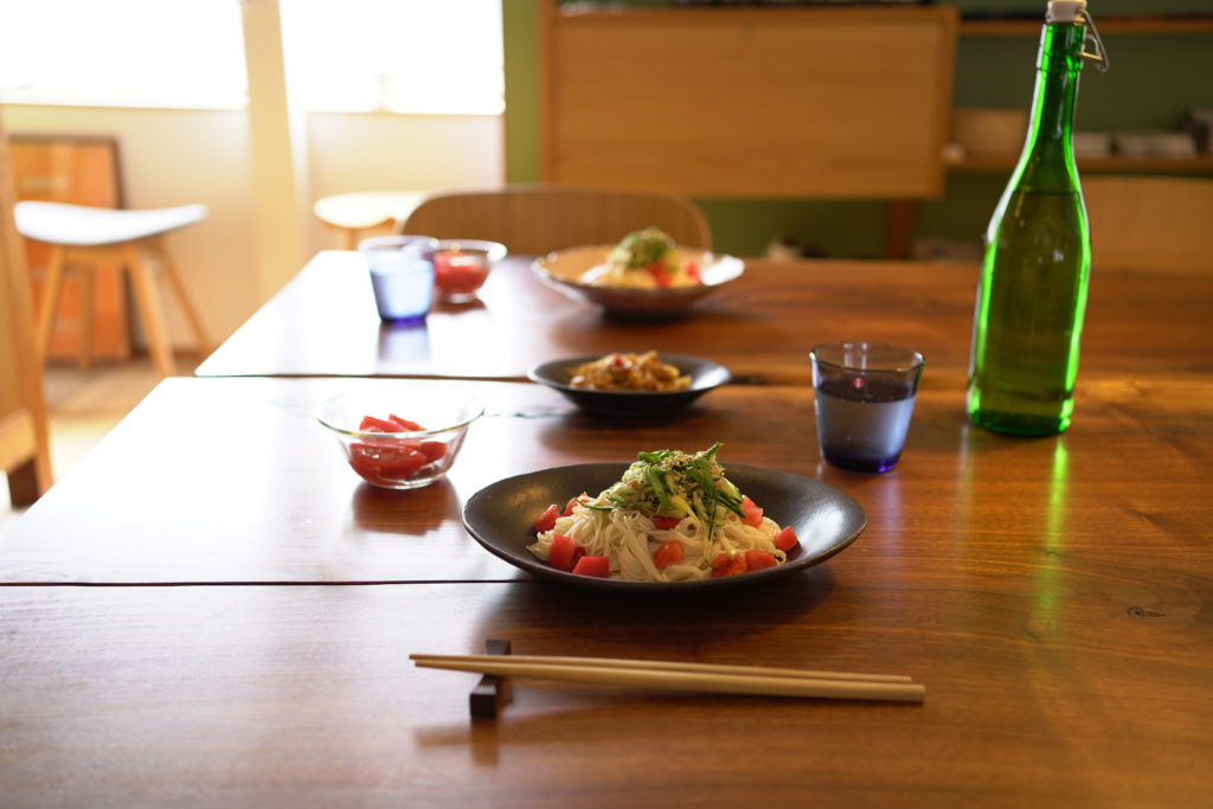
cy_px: 404
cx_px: 606
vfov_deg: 37.9
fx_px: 1179
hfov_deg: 54.4
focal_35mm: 35
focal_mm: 35
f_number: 3.2
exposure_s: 1/40
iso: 160
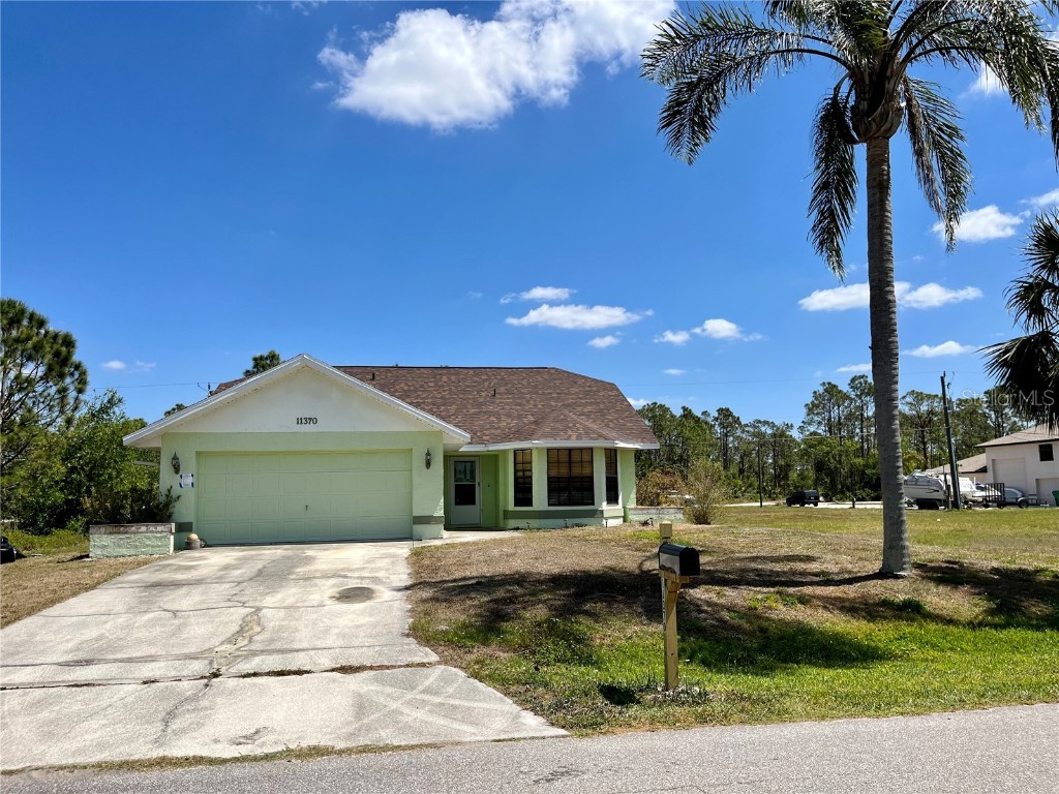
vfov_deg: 53.1
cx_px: 530
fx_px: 795
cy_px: 397
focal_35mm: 26
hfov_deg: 67.3
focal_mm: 5.1
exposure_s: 1/4484
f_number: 1.6
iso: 50
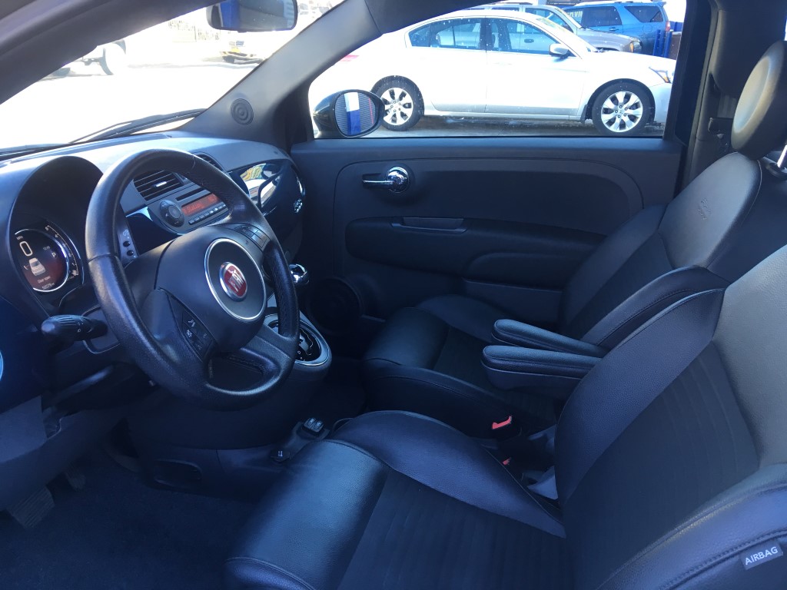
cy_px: 295
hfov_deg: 61.7
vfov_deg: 48.2
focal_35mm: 29
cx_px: 394
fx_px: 659
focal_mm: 4.15
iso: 25
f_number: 2.2
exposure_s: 1/30
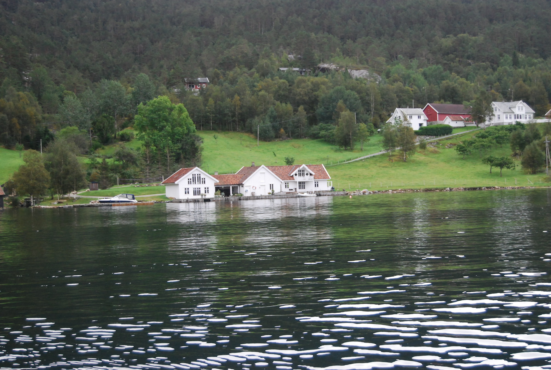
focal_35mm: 57
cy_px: 185
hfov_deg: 35.0
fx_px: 874
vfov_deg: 23.9
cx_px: 276
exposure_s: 1/160
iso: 800
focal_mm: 38
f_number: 4.8
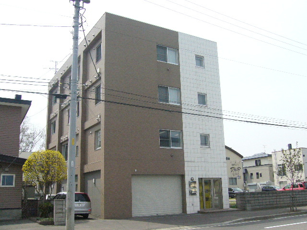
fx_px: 310
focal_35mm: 35
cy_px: 115
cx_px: 154
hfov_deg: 52.6
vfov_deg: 40.7
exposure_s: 1/2000
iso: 400
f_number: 5.6
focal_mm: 5.8
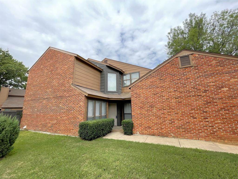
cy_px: 90
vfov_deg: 85.7
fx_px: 96
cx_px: 119
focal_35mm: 14
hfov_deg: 102.1
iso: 25
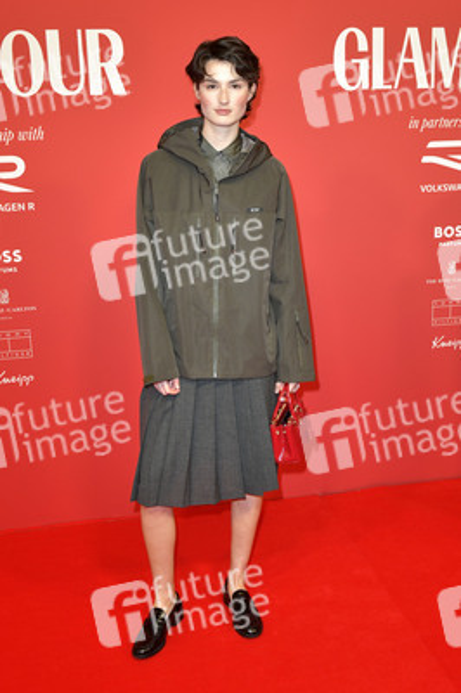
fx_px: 558
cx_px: 230
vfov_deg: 63.7
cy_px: 346
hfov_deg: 44.9
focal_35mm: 29
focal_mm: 29
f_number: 6.3
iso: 1600
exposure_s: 1/250
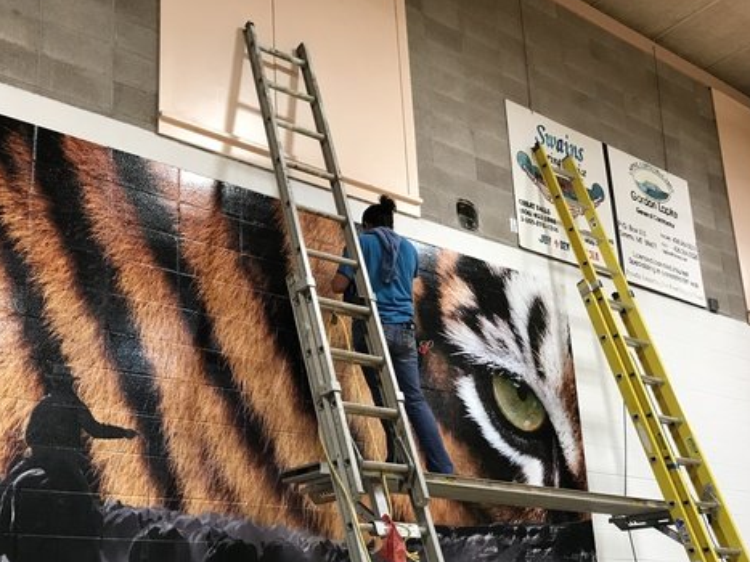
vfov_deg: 33.9
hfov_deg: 44.4
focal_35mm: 42
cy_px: 396
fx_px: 910
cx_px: 276
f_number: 1.8
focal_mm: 3.99
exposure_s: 1/30
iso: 32
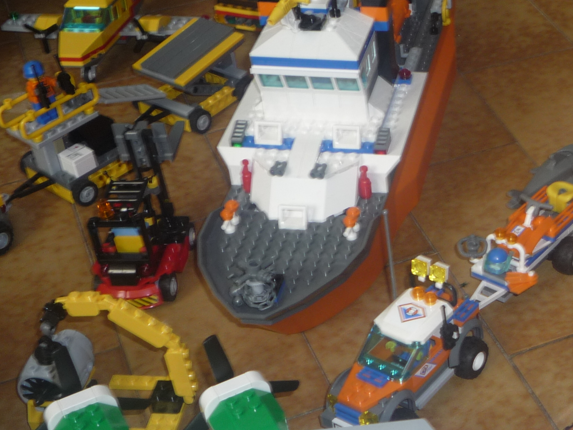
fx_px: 1308
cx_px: 625
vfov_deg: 18.7
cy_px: 231
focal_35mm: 79
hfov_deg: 23.3
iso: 100
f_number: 3.7
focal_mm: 6.3
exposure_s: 1/30
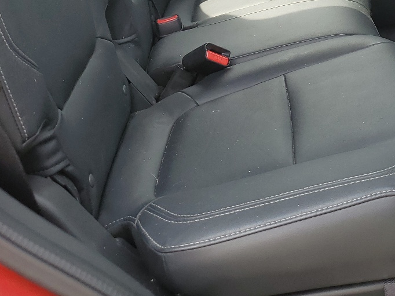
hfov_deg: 30.4
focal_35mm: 61
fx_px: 696
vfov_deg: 22.4
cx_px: 348
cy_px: -45
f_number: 1.5
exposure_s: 1/227
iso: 50
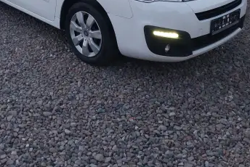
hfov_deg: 34.2
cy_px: -7
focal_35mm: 58
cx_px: 86
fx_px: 403
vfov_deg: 22.4
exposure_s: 1/50
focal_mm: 4.6
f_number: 1.8
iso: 400
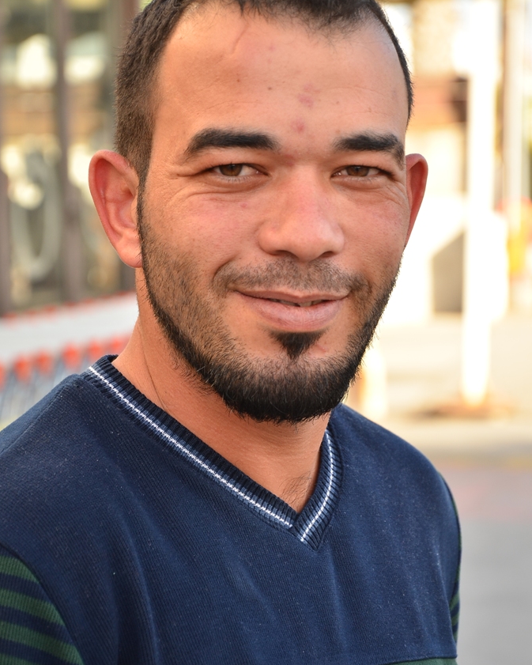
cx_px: 266
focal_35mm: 154
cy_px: 328
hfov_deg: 10.0
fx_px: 3030
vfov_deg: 12.5
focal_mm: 90
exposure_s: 1/250
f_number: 5.6
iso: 250
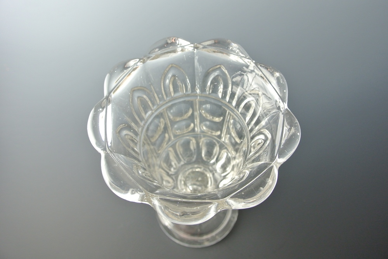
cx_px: 194
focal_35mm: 29
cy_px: 130
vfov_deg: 45.1
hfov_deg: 63.6
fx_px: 313
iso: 500
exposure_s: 1/60
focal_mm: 11
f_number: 3.5
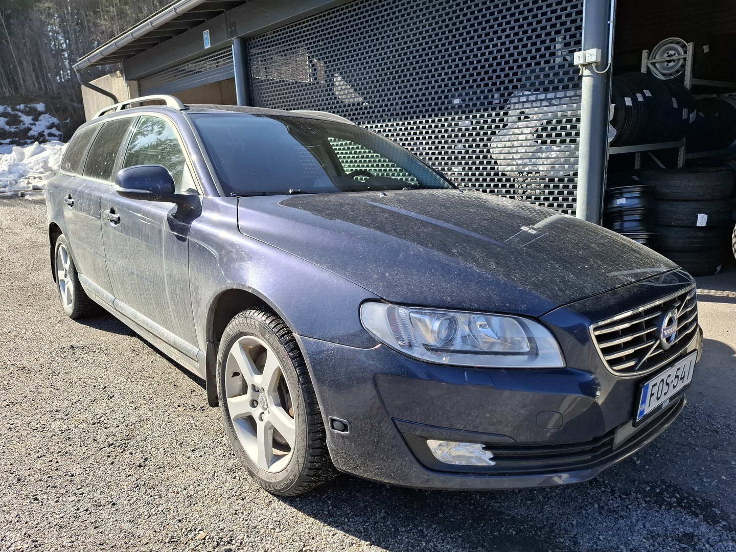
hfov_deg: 73.9
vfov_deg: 58.9
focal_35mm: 23
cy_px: 276
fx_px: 489
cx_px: 368
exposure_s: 1/837
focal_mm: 5.54
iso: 50
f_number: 1.8
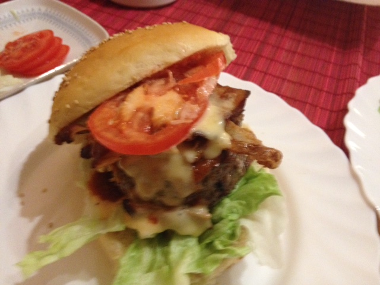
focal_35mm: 35
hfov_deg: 52.6
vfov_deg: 40.7
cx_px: 190
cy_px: 142
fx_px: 384
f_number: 2.4
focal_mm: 4.28
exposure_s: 1/17
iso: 400
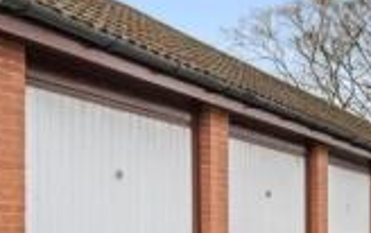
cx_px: 635
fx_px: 658
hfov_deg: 22.1
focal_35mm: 65
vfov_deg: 19.4
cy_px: 245
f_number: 11
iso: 640
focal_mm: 16
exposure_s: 1/6
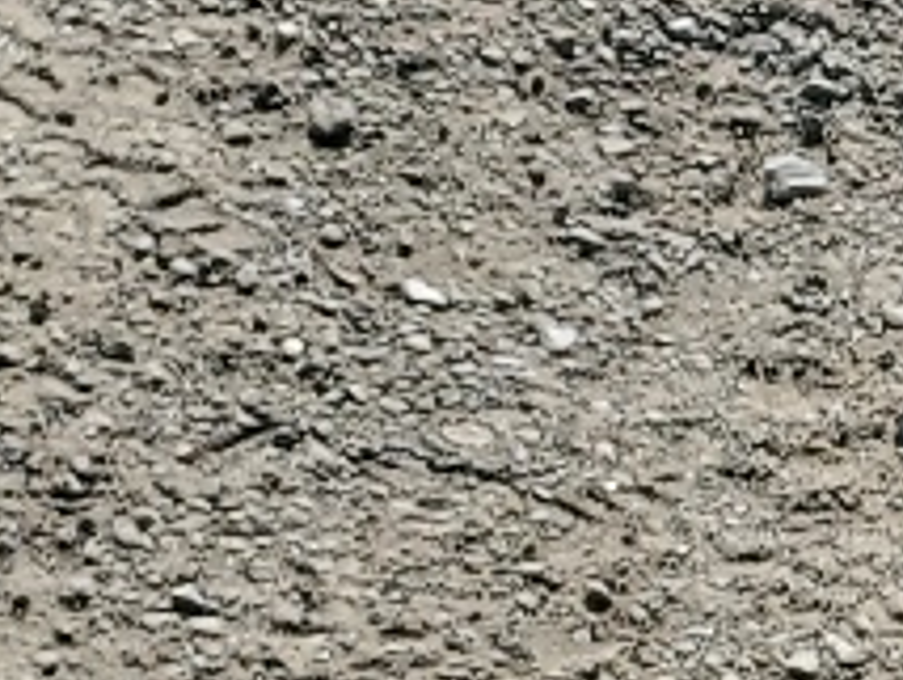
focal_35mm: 194
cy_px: 815
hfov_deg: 9.3
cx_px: 2047
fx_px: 5066
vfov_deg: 7.6
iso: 50
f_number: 1.5
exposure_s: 1/2500
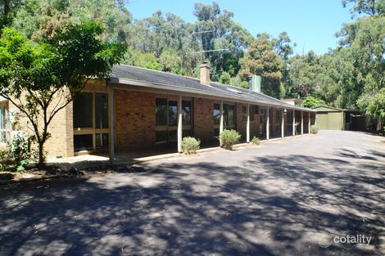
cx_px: 192
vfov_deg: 39.9
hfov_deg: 57.2
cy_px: 128
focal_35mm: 33
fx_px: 353
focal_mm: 22
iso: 400
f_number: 10
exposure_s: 1/200
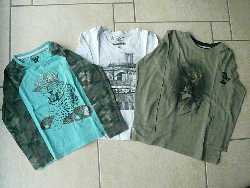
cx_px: 125
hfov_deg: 63.4
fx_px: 202
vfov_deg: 49.7
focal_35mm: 28
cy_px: 94
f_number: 8
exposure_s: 1/400
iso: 3200
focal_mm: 4.6
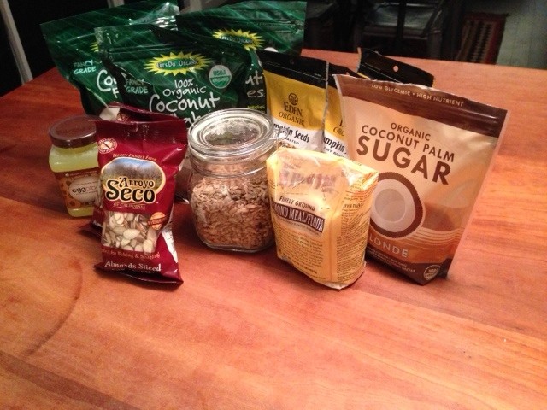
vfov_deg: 42.9
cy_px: 205
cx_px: 274
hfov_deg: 55.4
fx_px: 521
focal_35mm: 33
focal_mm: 4.12
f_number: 2.4
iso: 400
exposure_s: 1/20
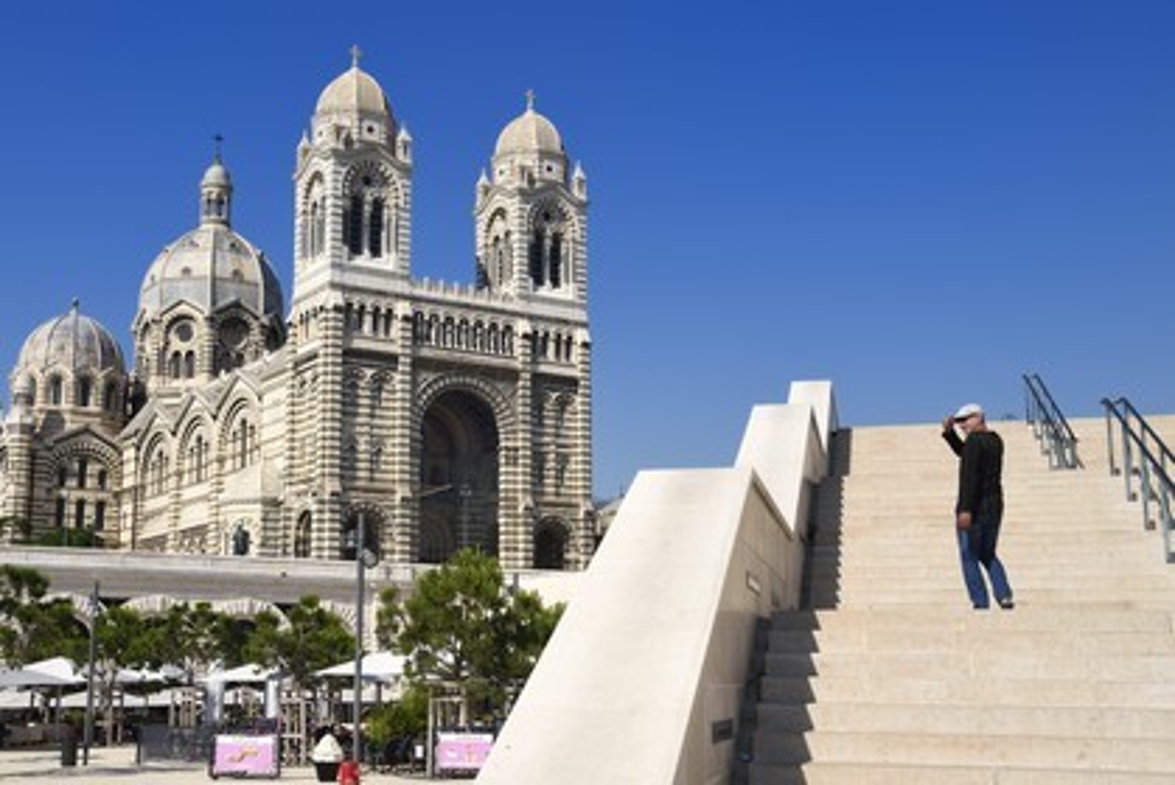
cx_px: 588
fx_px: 1306
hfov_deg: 48.4
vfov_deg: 33.5
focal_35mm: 40
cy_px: 392
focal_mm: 40
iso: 200
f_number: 18
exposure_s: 1/200
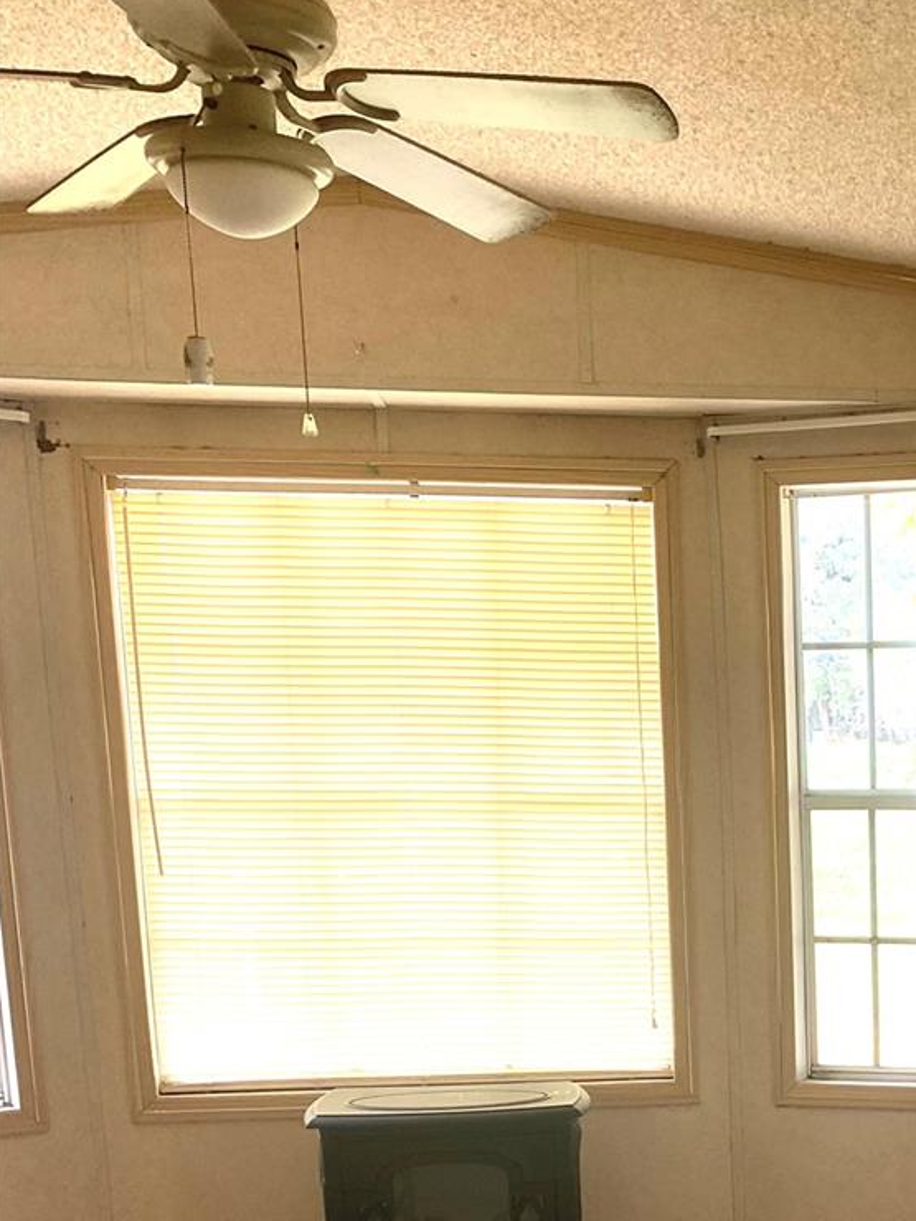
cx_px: 946
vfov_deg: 33.3
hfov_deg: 25.5
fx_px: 1905
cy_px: 1142
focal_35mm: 54
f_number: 1.8
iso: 64
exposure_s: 1/121
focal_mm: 4.25
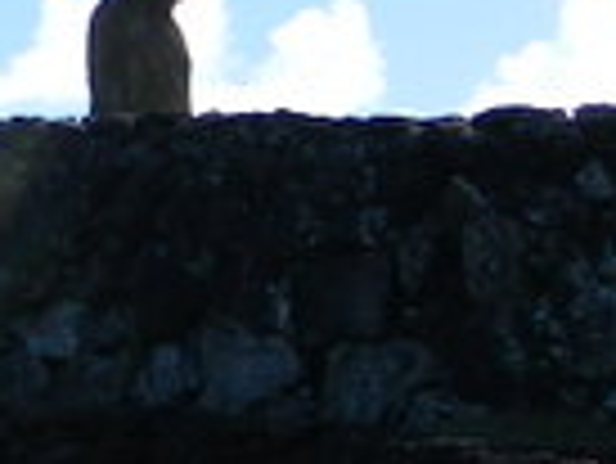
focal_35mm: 187
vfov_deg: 7.9
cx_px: 459
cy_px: 401
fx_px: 3331
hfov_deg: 10.5
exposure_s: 1/1000
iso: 80
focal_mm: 4.5
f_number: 3.1
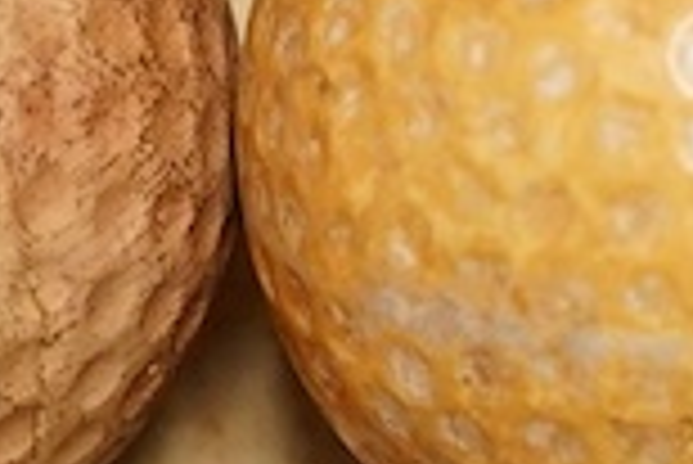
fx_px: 6339
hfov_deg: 6.2
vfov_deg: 4.2
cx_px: 1186
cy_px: 149
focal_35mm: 329
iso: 2500
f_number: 3.5
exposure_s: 1/160
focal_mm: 30
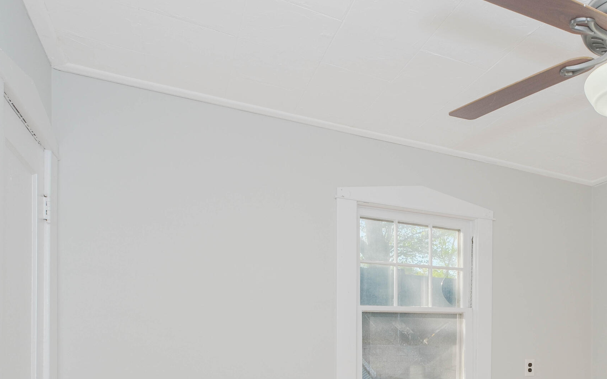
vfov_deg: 42.5
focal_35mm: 27
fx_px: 447
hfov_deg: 63.3
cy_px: 336
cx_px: 474
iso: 320
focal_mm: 10
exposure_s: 1/80
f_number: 8
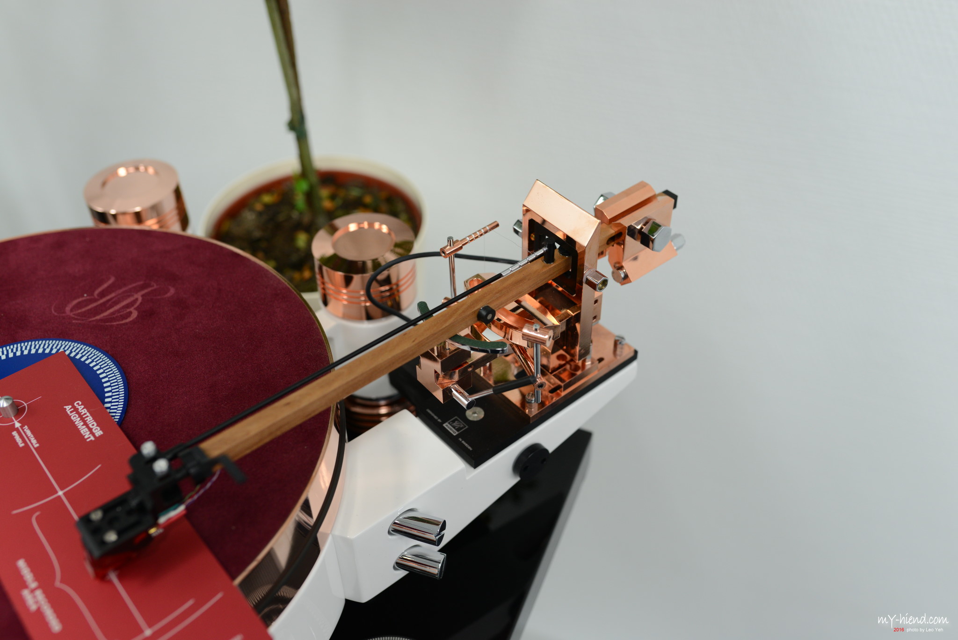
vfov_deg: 37.9
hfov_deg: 54.4
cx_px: 479
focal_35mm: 35
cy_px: 320
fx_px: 932
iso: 640
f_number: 4
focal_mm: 35
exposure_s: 1/100
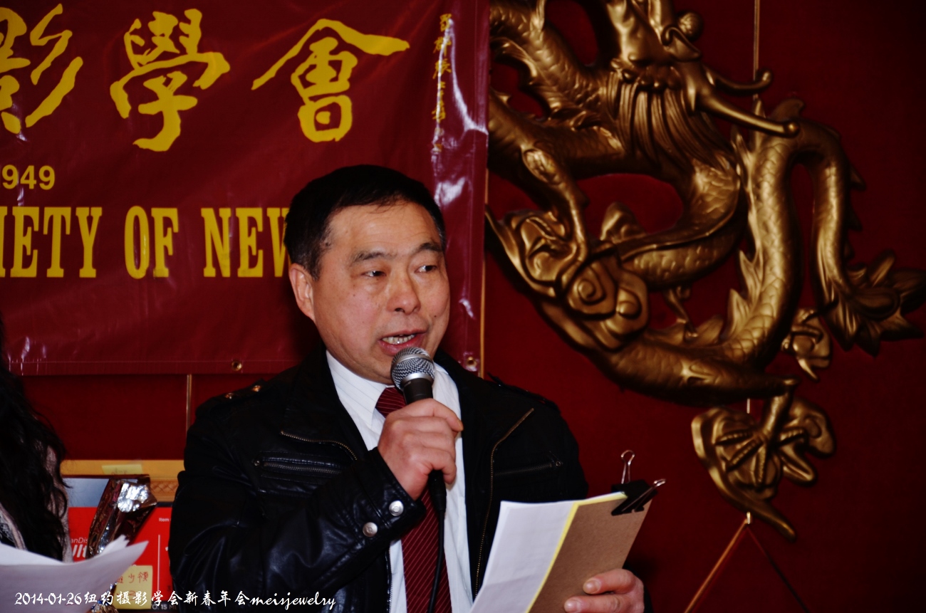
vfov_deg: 11.4
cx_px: 463
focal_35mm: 120
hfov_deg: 17.1
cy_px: 306
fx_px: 3080
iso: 200
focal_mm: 80
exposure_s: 1/60
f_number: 5.3
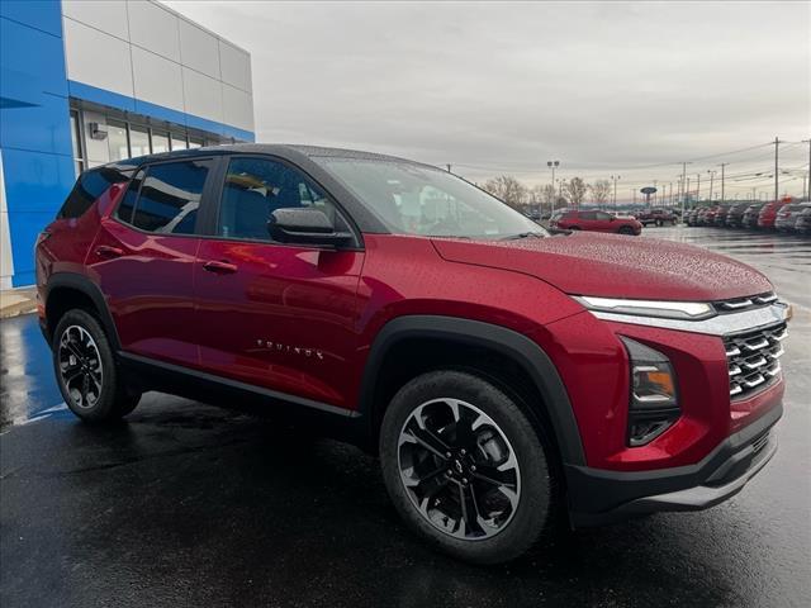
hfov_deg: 67.3
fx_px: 609
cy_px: 304
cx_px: 406
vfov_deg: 53.1
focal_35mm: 26
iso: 50
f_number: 1.5
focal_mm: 5.7
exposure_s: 1/509
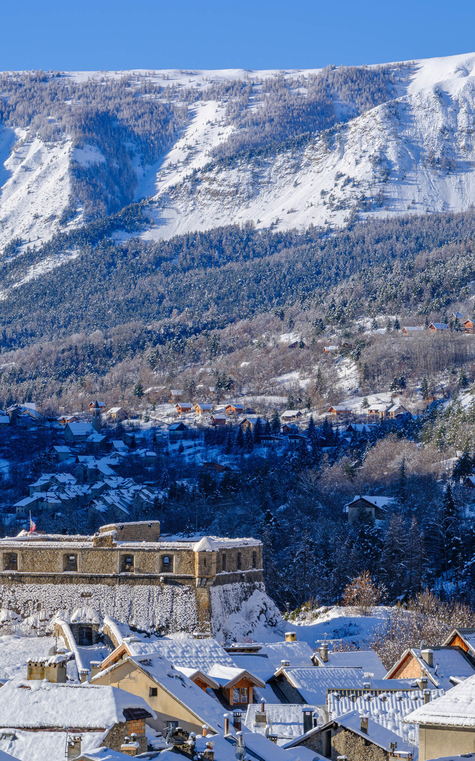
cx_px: 162
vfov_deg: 10.3
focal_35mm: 204
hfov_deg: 6.4
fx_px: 4225
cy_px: 587
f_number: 16
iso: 320
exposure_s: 1/125
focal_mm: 156
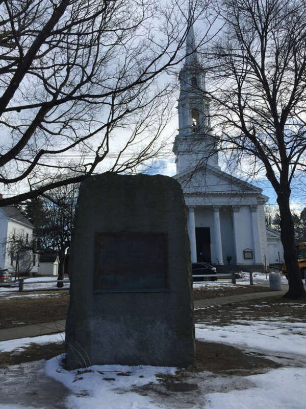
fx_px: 342
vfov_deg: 61.7
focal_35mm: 29
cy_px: 204
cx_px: 153
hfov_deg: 48.2
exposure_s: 1/1522
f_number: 2.2
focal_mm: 4.15
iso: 32
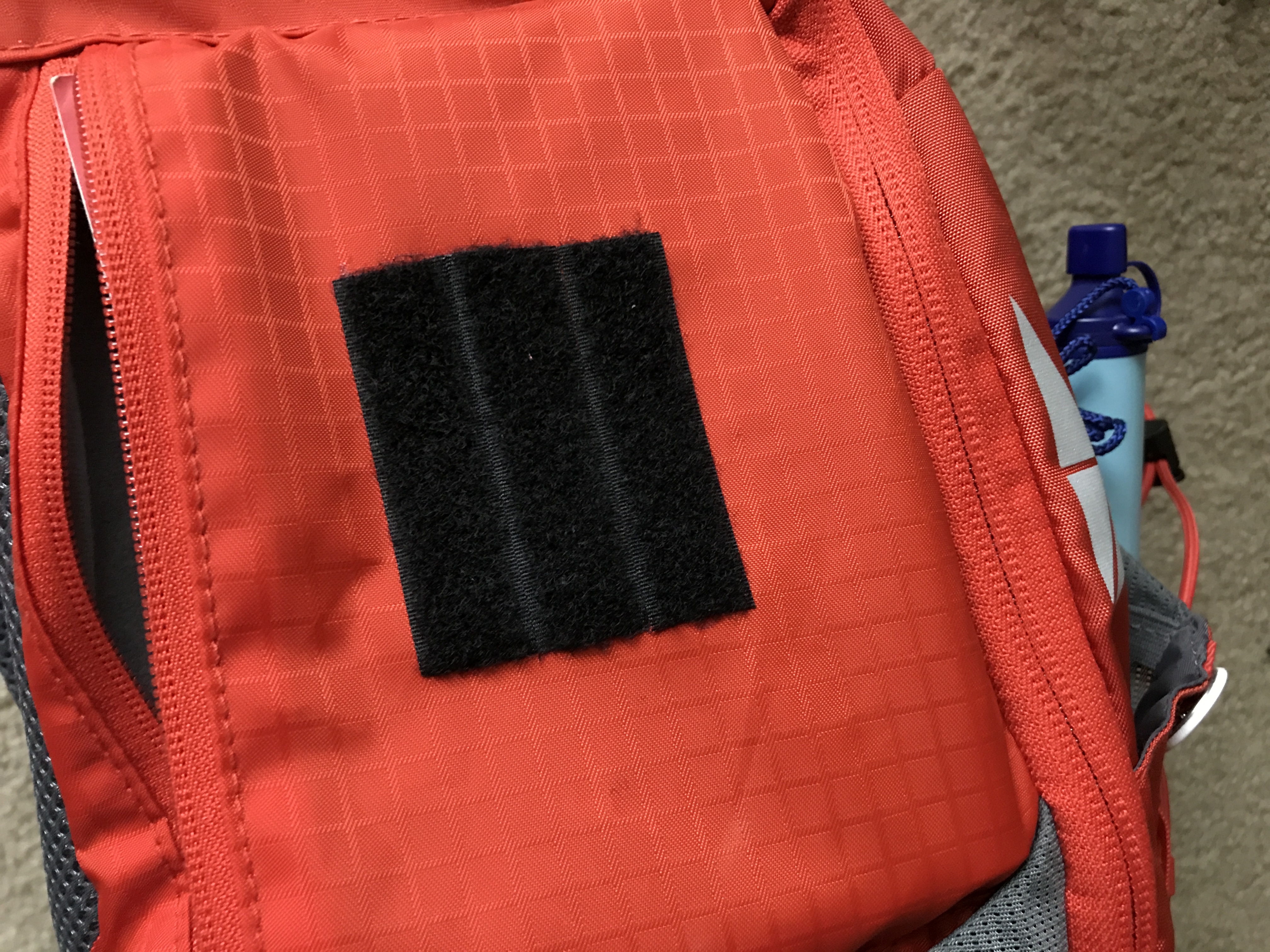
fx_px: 1027
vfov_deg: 49.7
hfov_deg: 63.4
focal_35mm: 28
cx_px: 635
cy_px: 476
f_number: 1.8
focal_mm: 3.99
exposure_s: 1/7
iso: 100
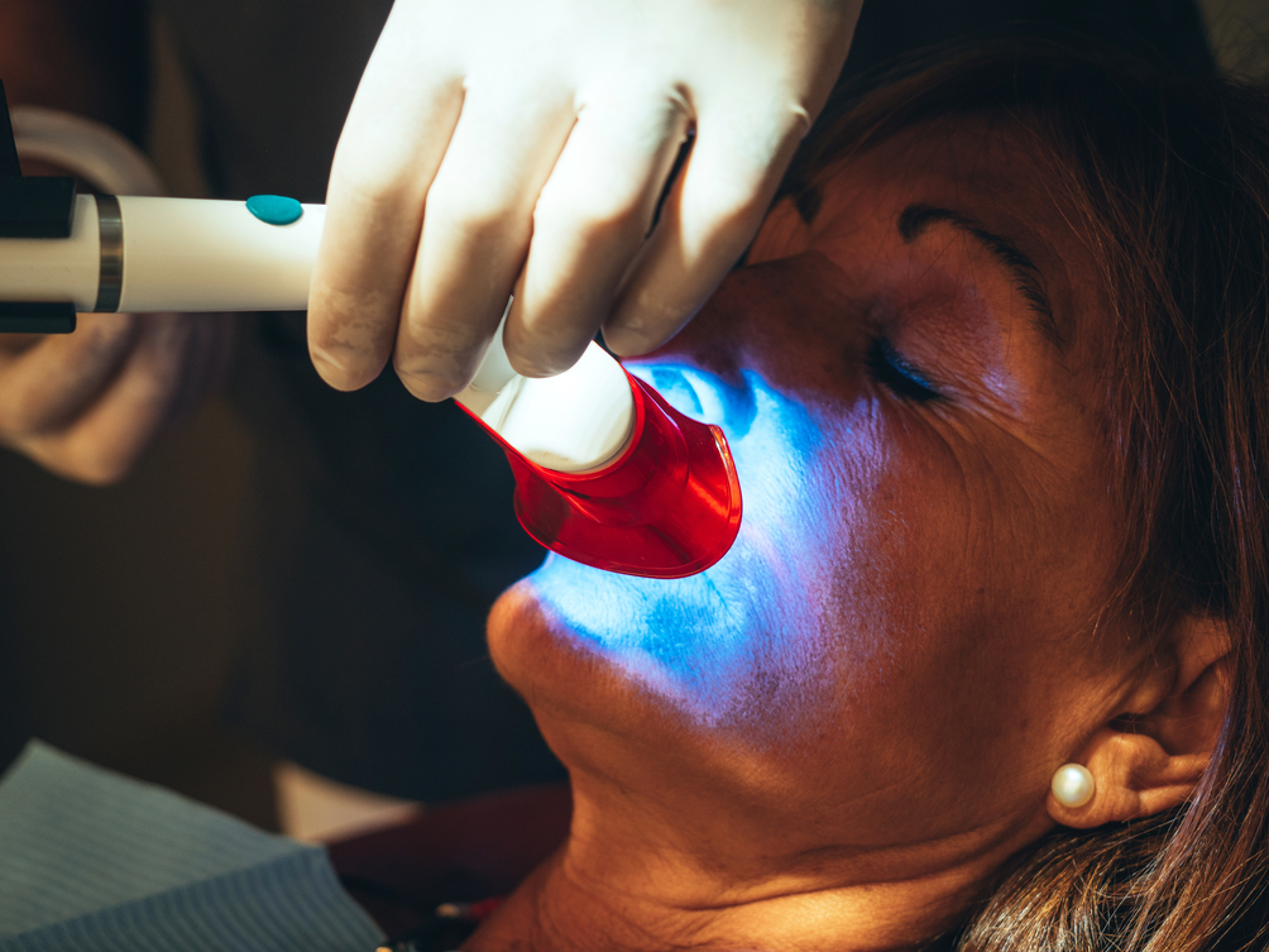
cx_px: 634
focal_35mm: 80
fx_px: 2933
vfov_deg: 18.4
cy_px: 476
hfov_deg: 24.4
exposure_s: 1/500
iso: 200
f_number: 2.8
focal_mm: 40
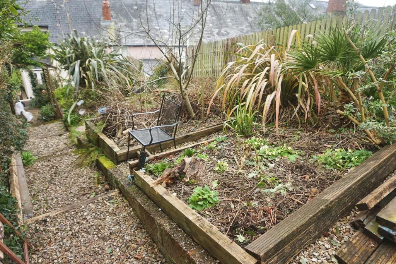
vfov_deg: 53.1
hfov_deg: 73.8
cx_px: 198
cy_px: 132
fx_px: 264
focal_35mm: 24
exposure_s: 1/160
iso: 250
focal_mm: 16
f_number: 4
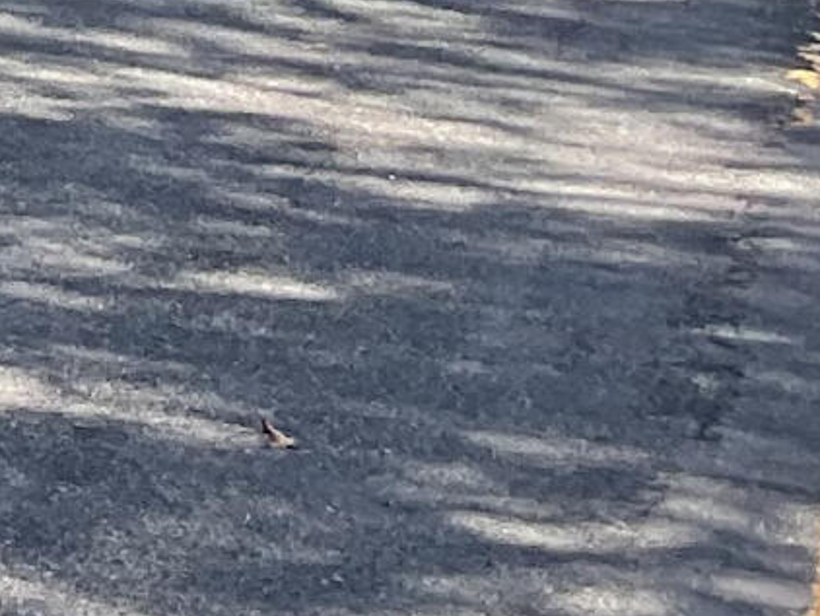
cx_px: -1502
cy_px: -1028
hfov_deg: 8.3
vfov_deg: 6.7
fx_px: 4883
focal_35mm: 206
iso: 16
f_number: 1.8
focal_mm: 3
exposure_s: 1/122
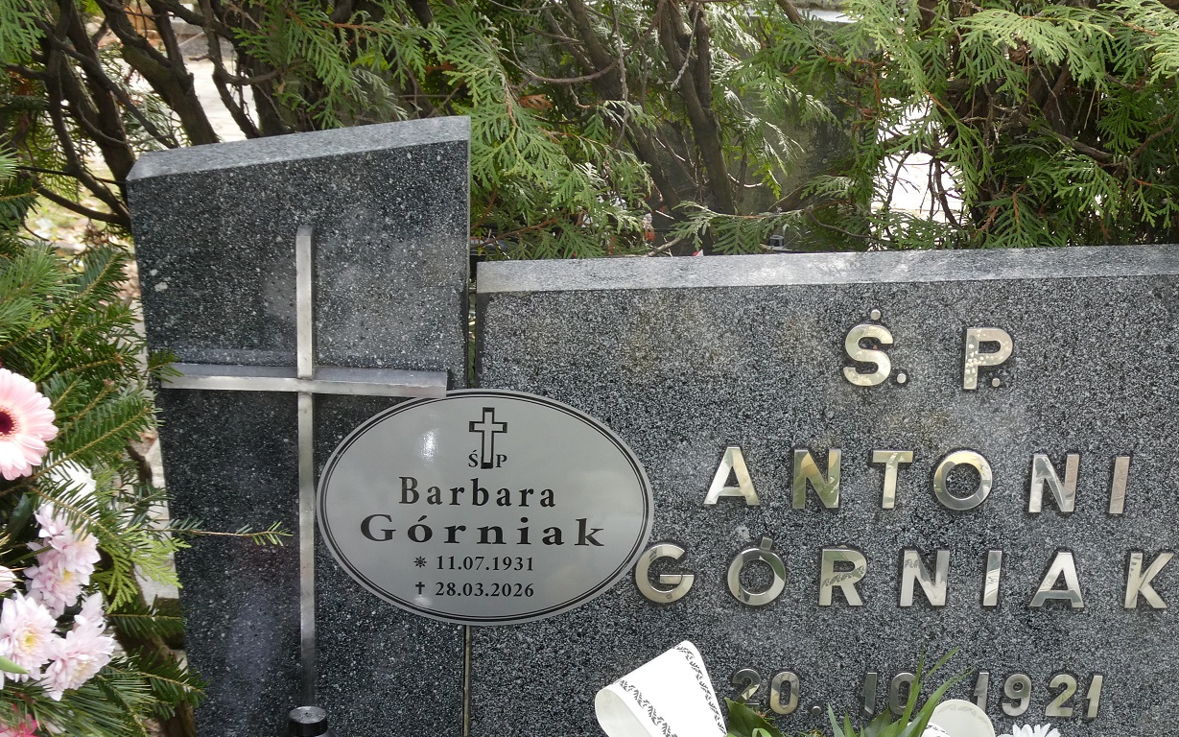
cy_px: 566
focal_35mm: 69
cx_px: 743
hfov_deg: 29.7
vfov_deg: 18.7
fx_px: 2217
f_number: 4.1
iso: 100
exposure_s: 1/60
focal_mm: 9
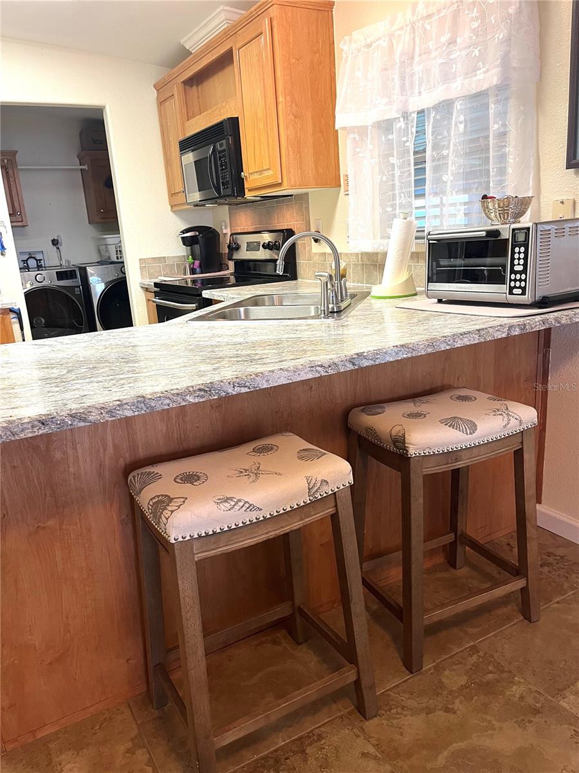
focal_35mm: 26
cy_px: 386
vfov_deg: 67.3
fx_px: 580
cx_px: 290
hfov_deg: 53.1
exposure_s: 1/60
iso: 200
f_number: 1.6
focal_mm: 5.1
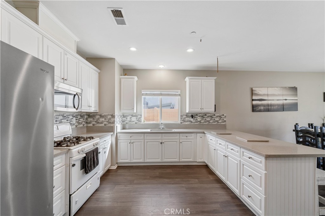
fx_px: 126
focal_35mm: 14
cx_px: 162
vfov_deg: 81.2
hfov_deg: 104.3
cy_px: 108
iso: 320
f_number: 9
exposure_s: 1/13
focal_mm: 14
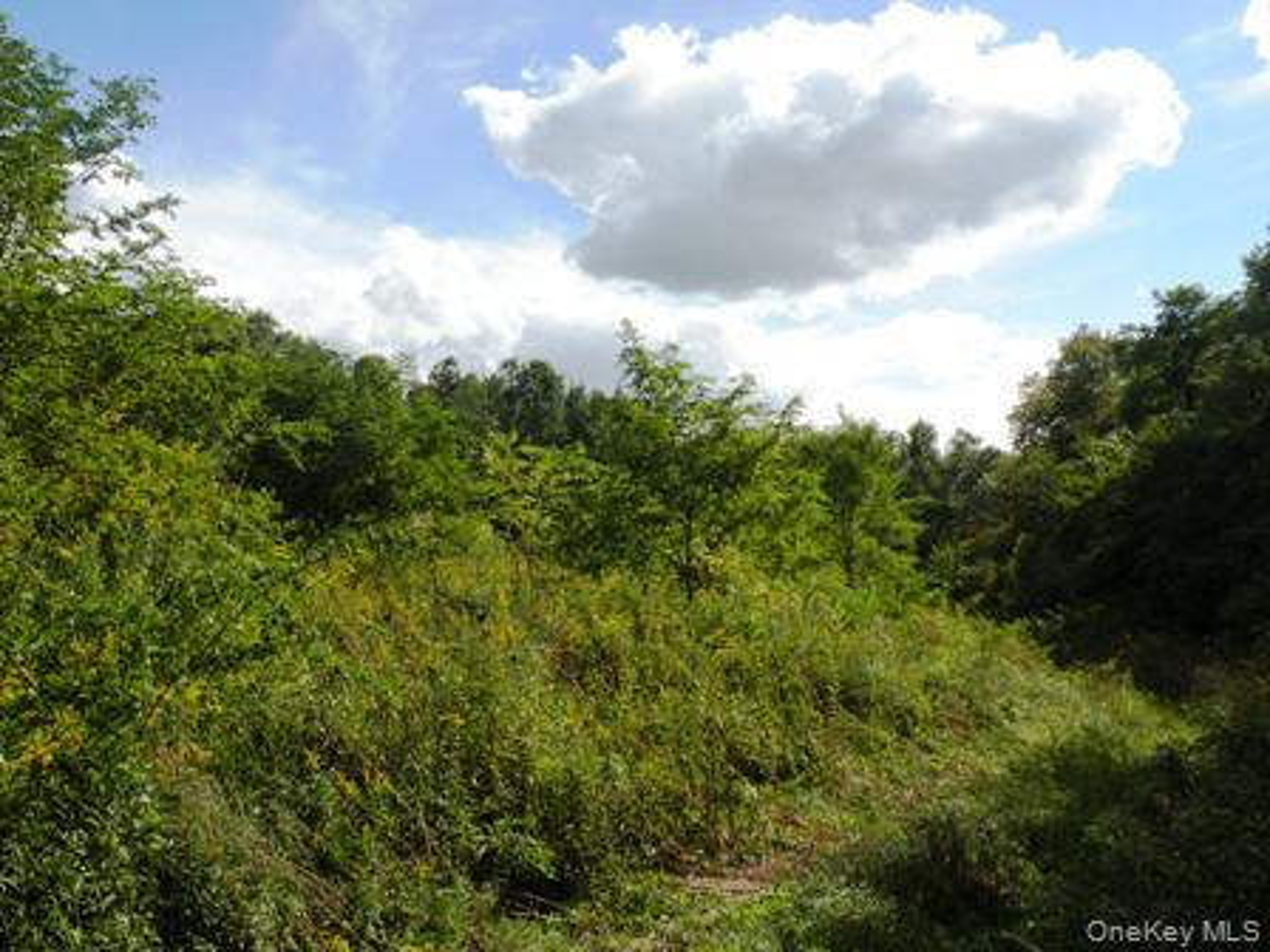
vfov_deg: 42.9
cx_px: 635
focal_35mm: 33
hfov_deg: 55.4
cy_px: 476
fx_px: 1211
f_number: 6.3
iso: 64
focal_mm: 5.8
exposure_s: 1/273
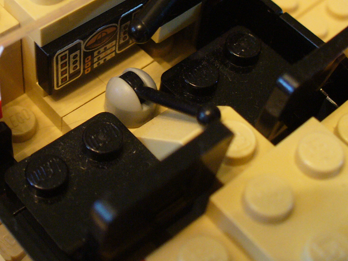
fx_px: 663
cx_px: 107
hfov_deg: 29.1
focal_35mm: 66
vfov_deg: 21.9
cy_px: 40
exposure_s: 1/13
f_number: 2.8
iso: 200
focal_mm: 6.1
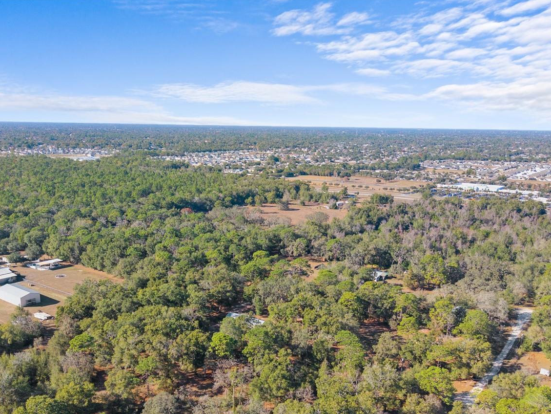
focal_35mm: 34
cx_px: 233
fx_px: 541
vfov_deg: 41.0
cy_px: 291
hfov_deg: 53.7
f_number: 1.8
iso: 220
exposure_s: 1/1500
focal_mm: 8.67
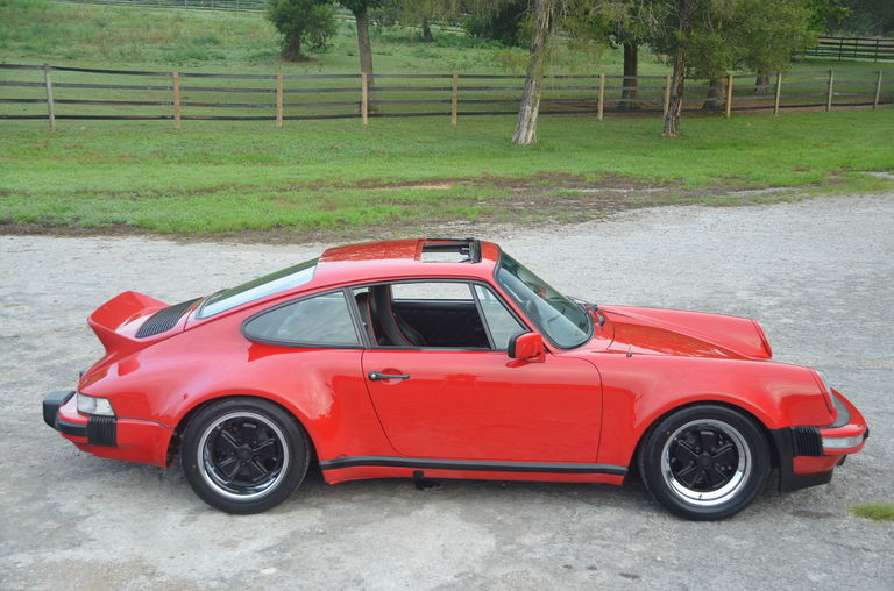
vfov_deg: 27.9
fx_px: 1189
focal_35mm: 48
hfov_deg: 41.2
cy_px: 296
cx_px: 447
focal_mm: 32
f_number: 4.2
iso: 450
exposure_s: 1/60
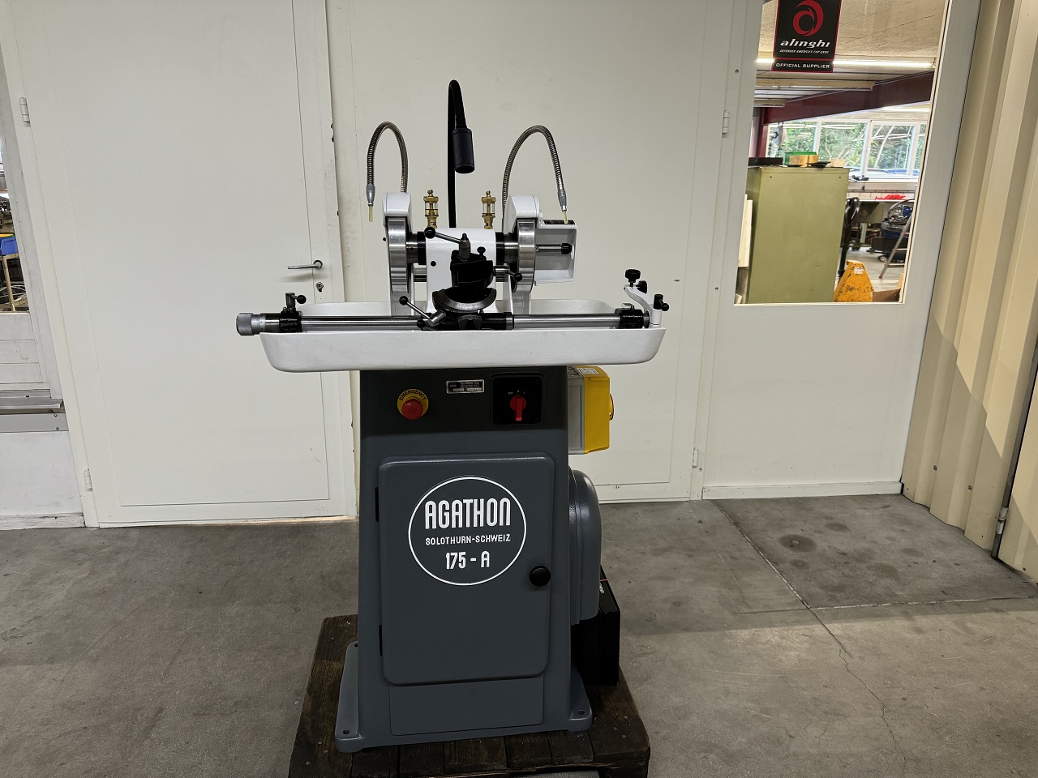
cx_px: 519
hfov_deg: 71.6
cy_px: 389
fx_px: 720
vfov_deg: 56.8
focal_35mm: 24
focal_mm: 6.76
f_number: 1.78
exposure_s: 1/50
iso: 250
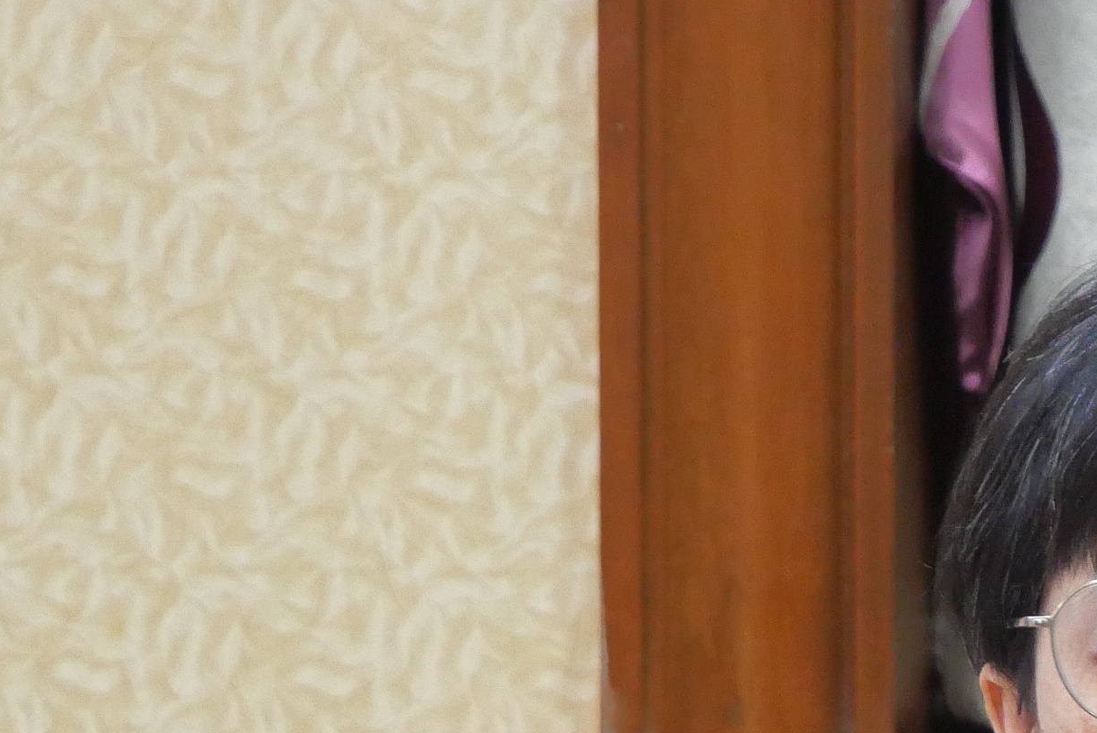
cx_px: 1254
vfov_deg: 4.1
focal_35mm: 336
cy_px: 1064
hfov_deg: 6.1
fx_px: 10246
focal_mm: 53
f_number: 5.6
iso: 1600
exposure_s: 1/13
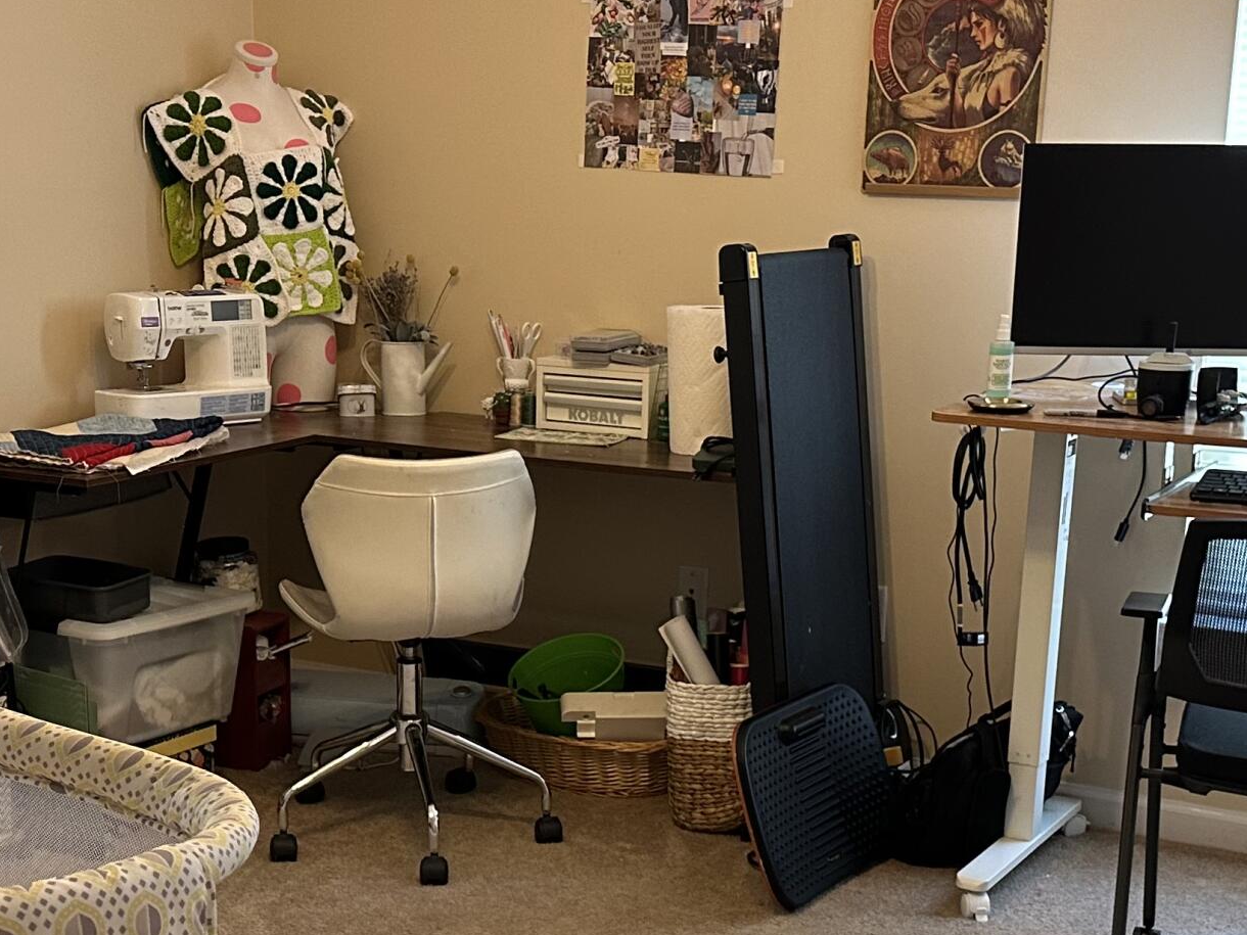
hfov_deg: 32.7
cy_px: 668
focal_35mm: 59
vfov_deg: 24.6
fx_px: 2125
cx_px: 549
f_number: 1.78
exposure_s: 1/60
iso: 320
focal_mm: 6.86
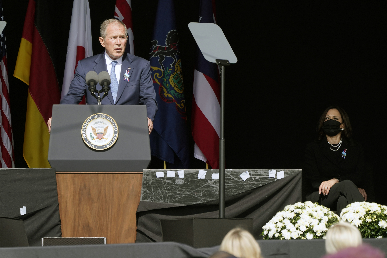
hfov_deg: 5.2
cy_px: 129
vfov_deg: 3.5
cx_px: 194
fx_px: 4246
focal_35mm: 395
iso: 400
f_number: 9
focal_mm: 395
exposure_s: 1/800
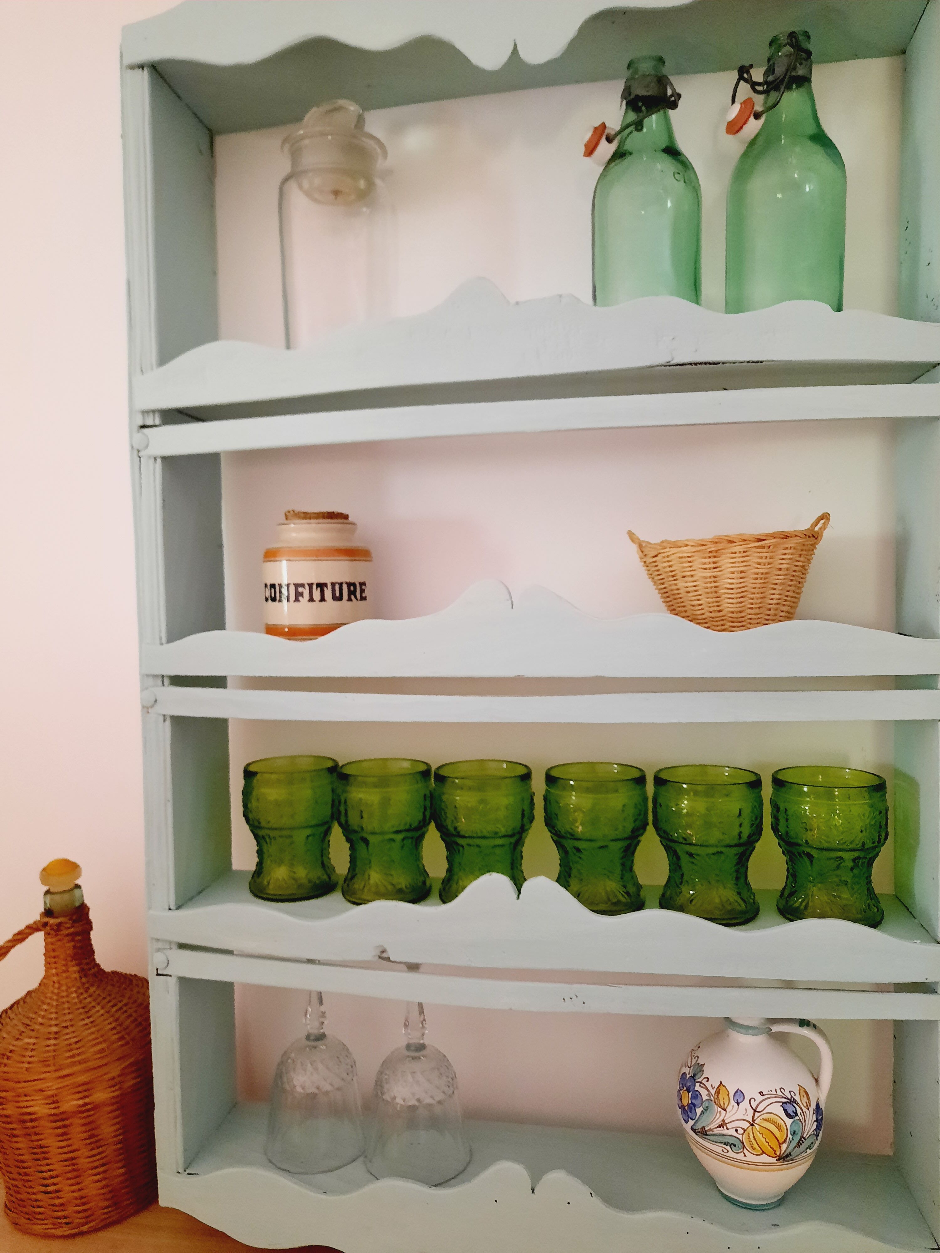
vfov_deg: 69.4
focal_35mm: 25
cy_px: 626
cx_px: 470
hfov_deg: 54.9
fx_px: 905
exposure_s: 1/33
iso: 640
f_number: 2
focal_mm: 4.6
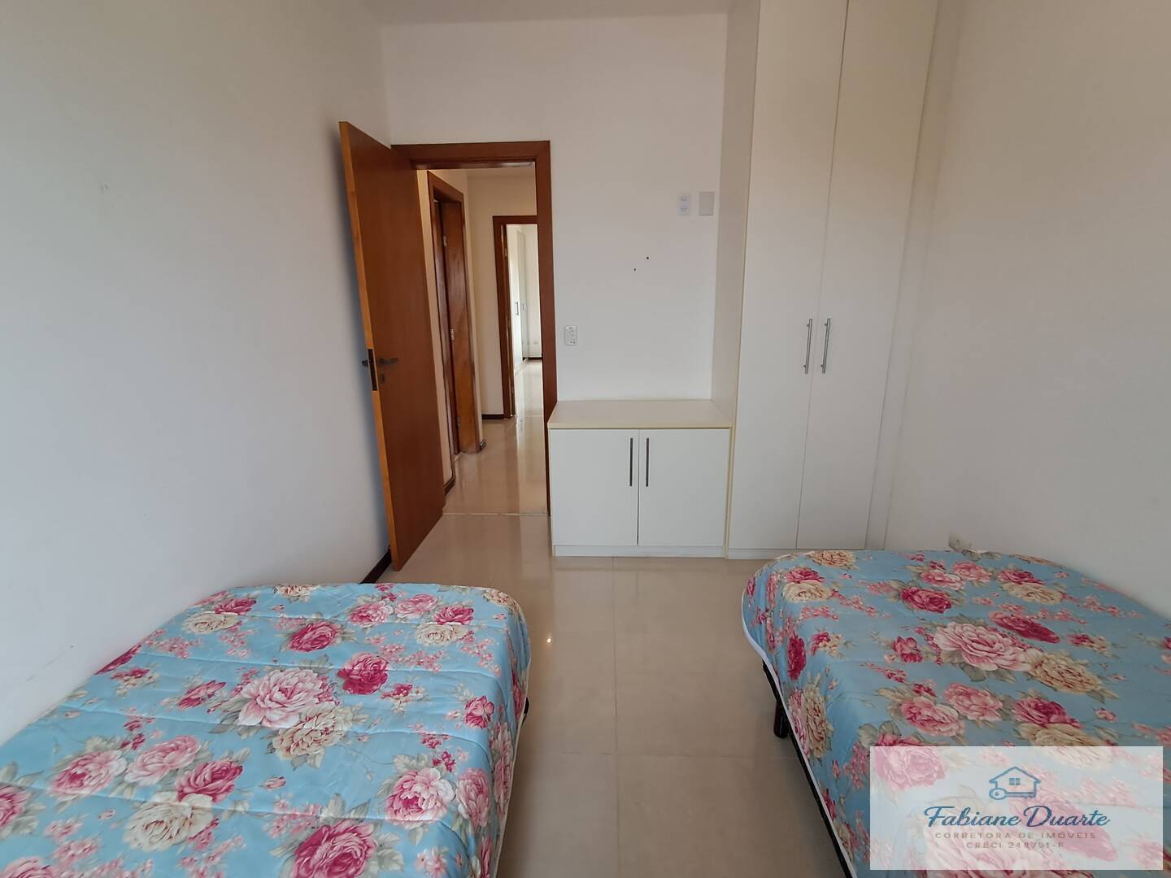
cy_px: 439
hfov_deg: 94.5
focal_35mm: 16
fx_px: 541
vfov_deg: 78.1
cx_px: 586
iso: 160
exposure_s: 1/50
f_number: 2.2
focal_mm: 1.64
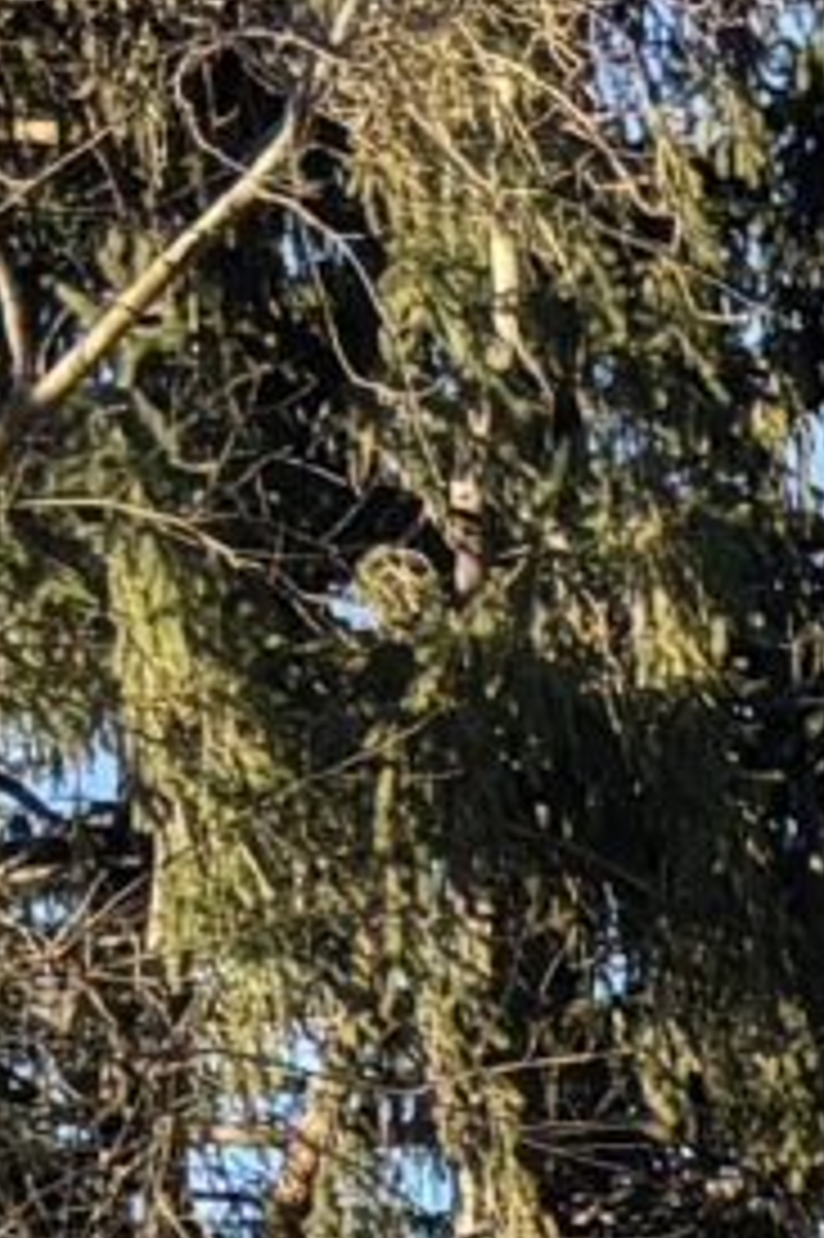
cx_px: 1495
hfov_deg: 5.4
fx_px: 8662
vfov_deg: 7.3
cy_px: 3651
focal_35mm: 252
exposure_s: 1/584
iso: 50
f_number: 1.6
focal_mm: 5.96
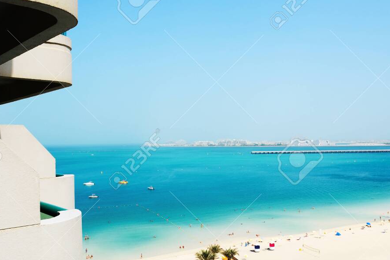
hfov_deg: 54.3
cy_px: 144
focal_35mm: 35
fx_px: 379
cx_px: 216
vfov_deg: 37.9
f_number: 8
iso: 100
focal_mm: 24
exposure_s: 1/400
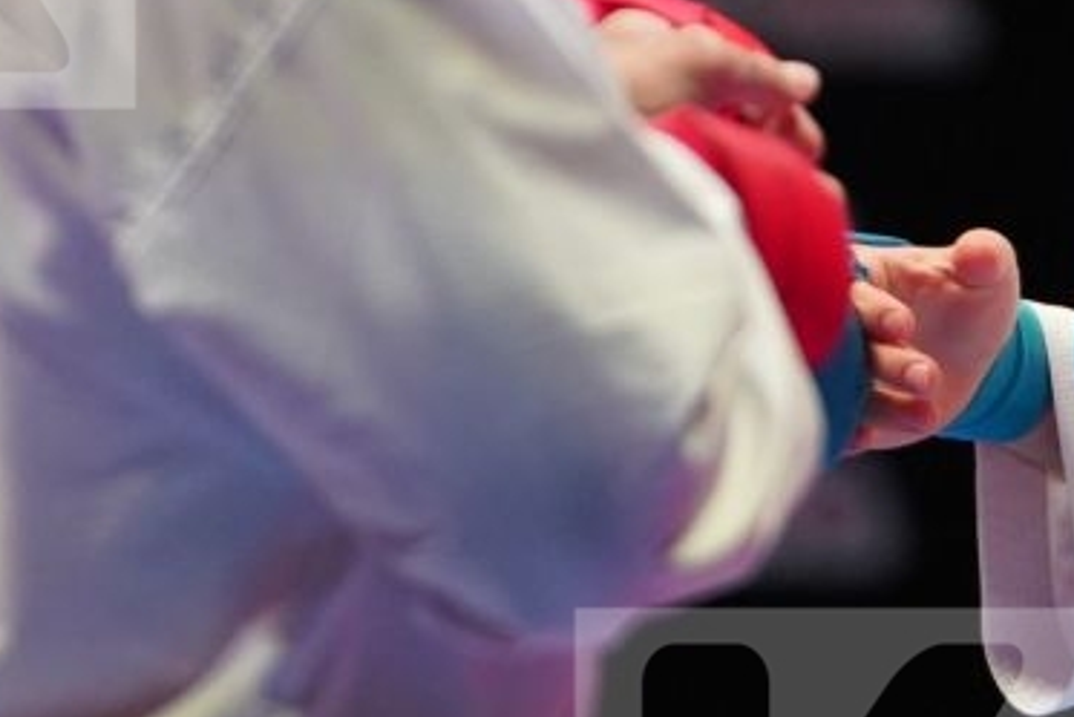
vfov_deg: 1.4
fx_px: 28500
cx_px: 844
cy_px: -153
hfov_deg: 2.2
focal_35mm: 955
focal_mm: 198
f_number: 2.8
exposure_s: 1/1000
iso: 2000
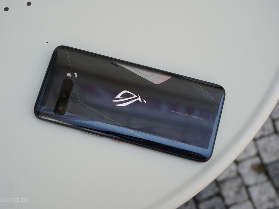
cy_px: 104
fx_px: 484
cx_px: 127
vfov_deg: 24.4
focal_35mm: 60
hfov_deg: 32.2
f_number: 7.1
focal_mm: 55
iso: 320
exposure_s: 1/125
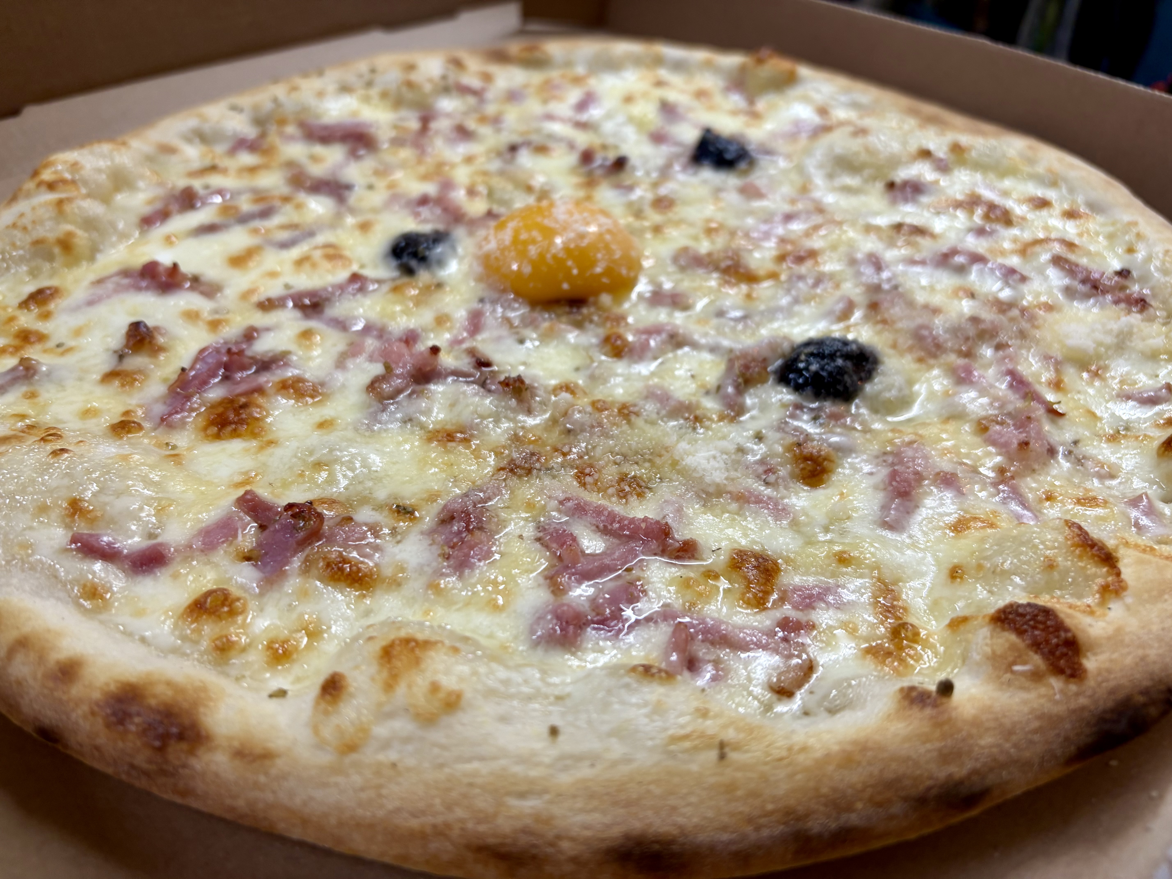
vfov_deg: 53.1
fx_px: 880
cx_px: 586
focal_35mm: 26
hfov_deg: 67.3
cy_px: 440
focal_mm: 5.96
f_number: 1.6
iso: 100
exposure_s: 1/50
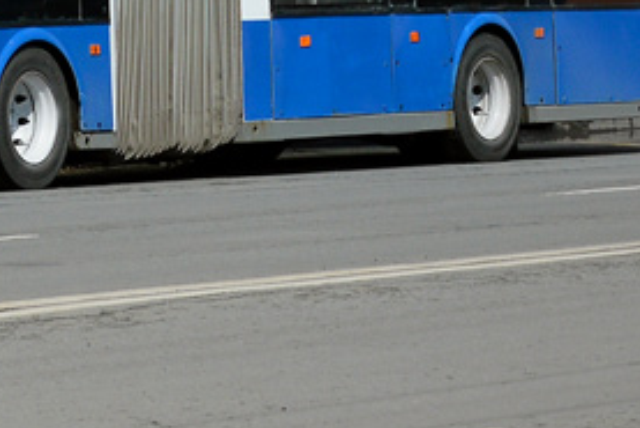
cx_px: -423
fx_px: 4856
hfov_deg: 7.4
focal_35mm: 273
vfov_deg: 4.9
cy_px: -470
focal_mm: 42
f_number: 7.1
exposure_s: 1/1000
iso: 200
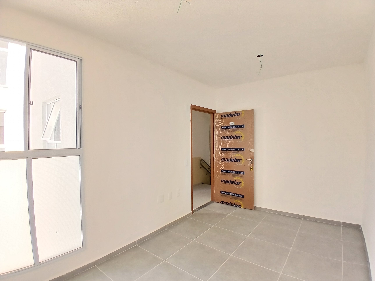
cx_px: 188
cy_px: 140
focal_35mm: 17
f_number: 2.2
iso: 50
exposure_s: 1/50
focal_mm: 1.4
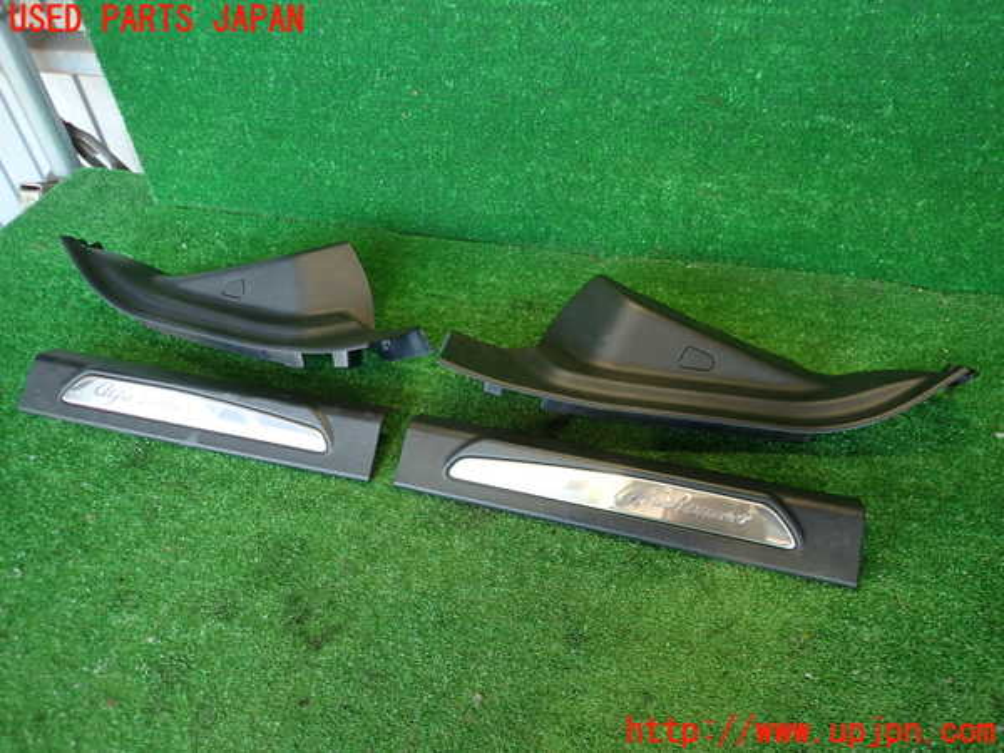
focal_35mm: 25
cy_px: 376
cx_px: 502
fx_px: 725
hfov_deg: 69.4
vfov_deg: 54.9
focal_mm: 4.5
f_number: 2
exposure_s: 1/50
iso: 200
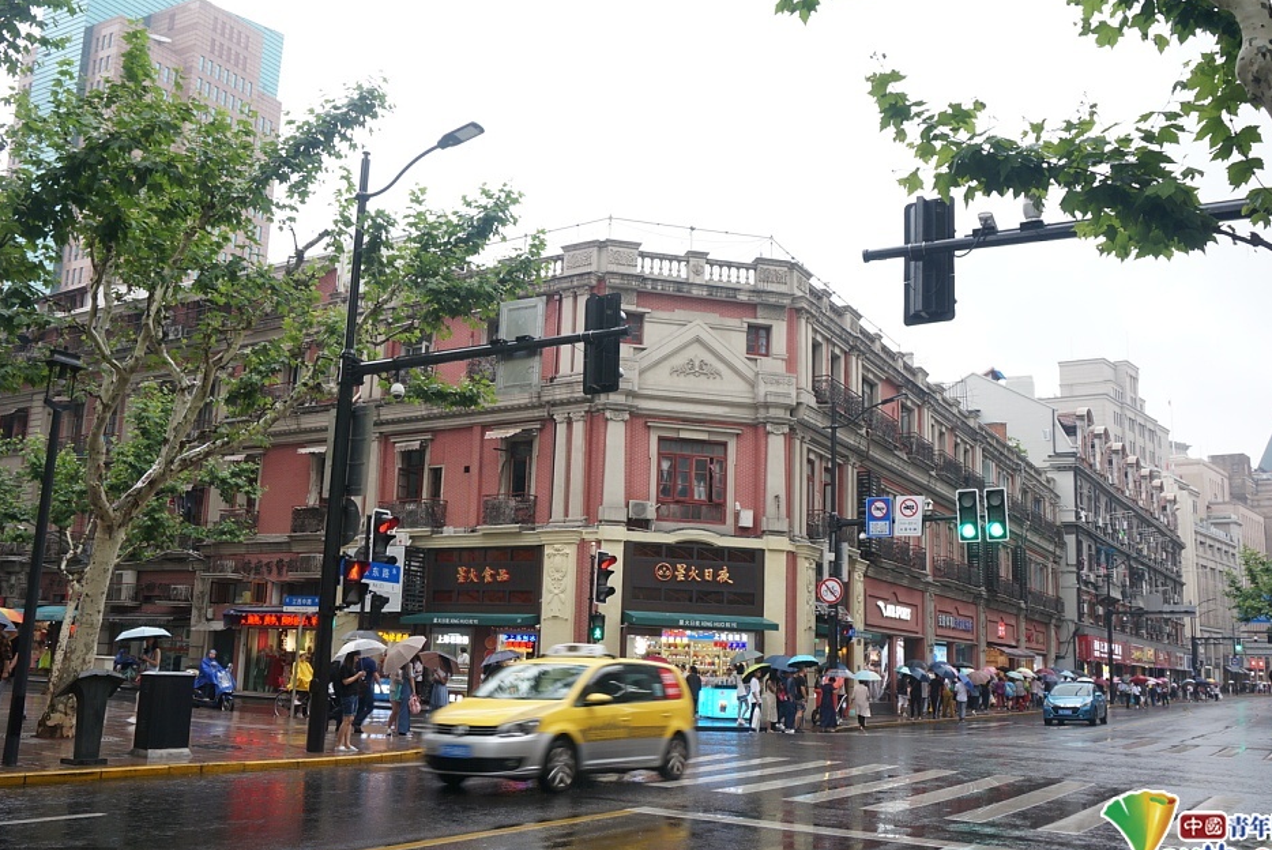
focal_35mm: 35
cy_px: 432
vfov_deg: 38.4
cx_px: 616
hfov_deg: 55.0
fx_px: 1221
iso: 200
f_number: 6.3
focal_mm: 21
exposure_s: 1/40
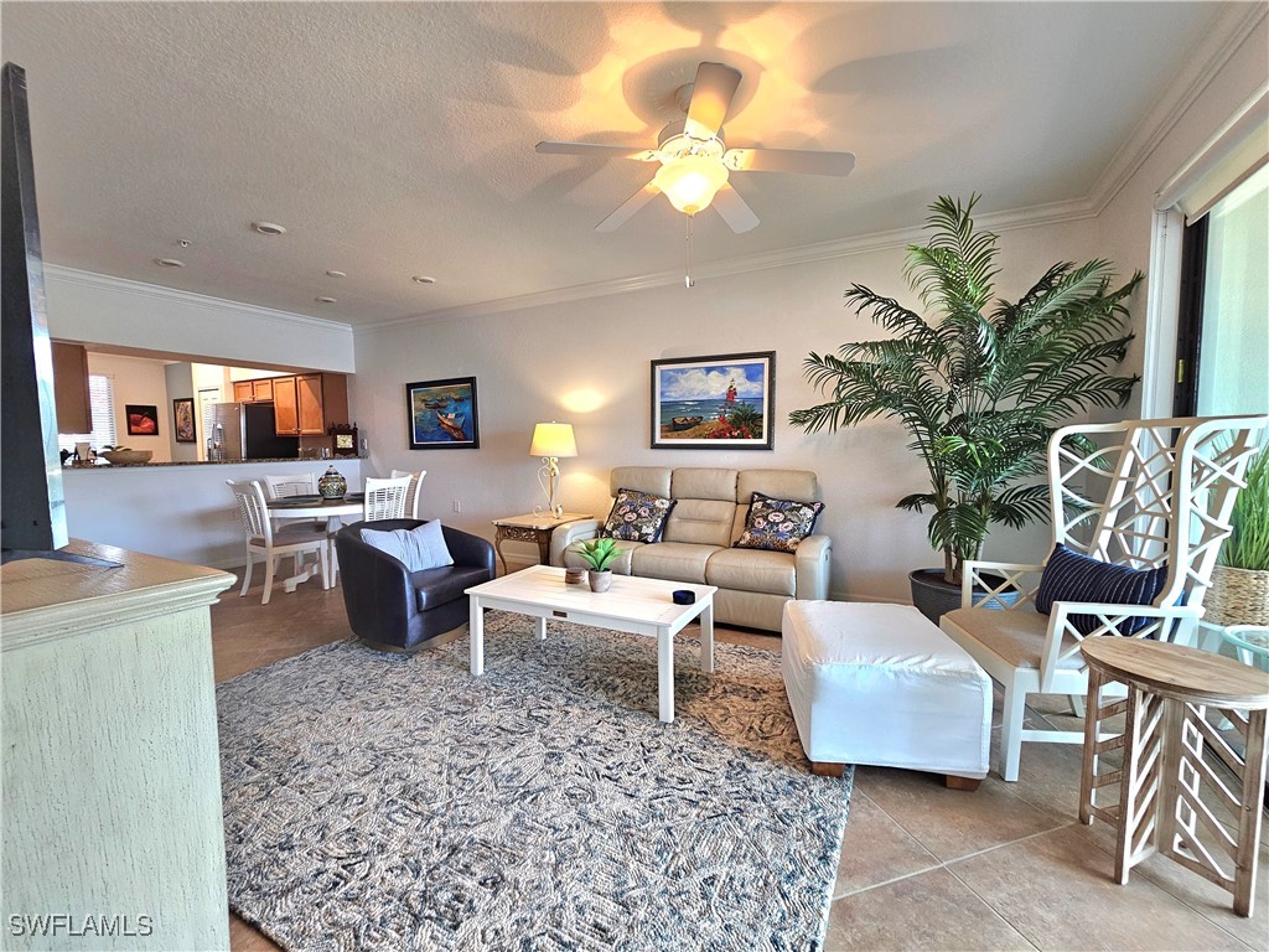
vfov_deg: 89.9
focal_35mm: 13
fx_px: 477
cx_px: 634
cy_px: 476
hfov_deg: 106.2
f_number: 2.2
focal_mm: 2.2
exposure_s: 1/60.2
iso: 200
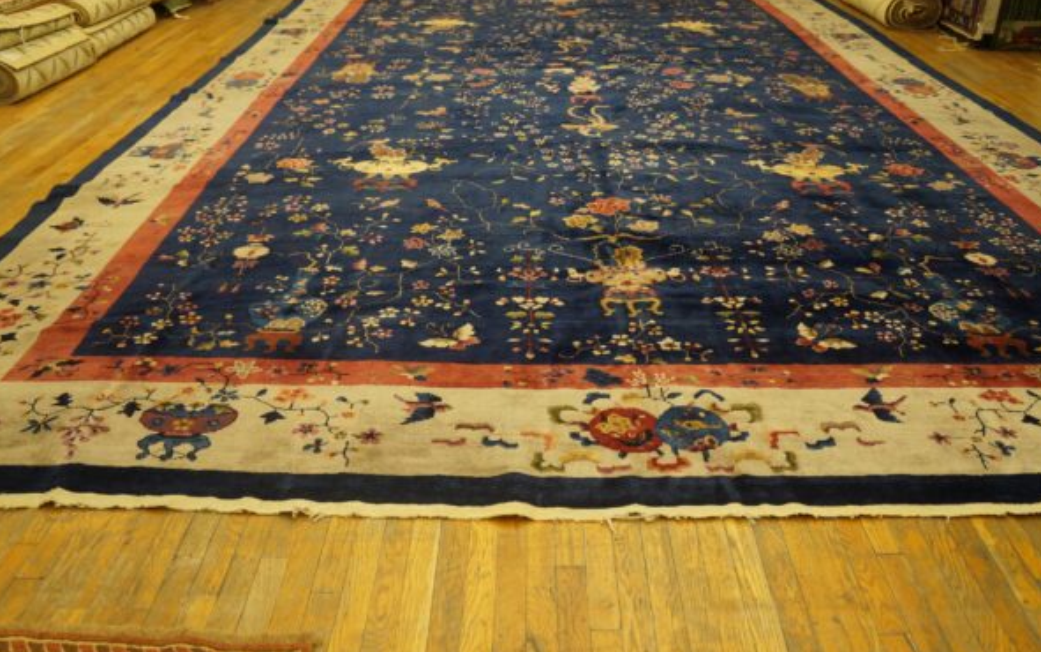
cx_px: 523
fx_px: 880
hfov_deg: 61.2
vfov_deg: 40.6
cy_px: 318
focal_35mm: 31
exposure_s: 1/60
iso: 1000
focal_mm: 20
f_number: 4
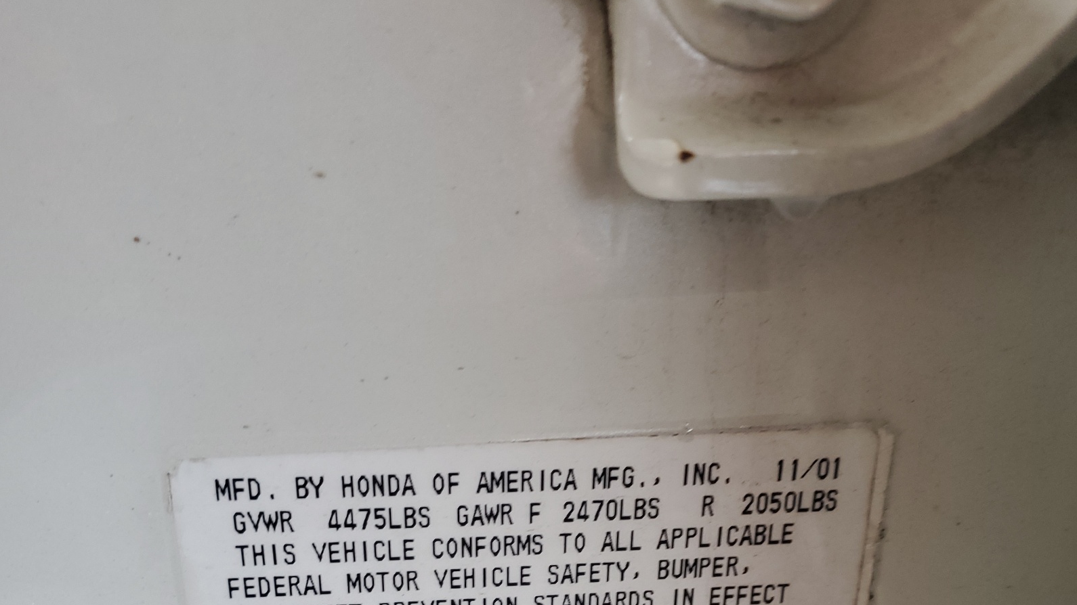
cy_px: 630
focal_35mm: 38
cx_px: 536
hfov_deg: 52.8
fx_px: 1085
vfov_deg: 28.8
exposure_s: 1/60.2
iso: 65
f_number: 1.5
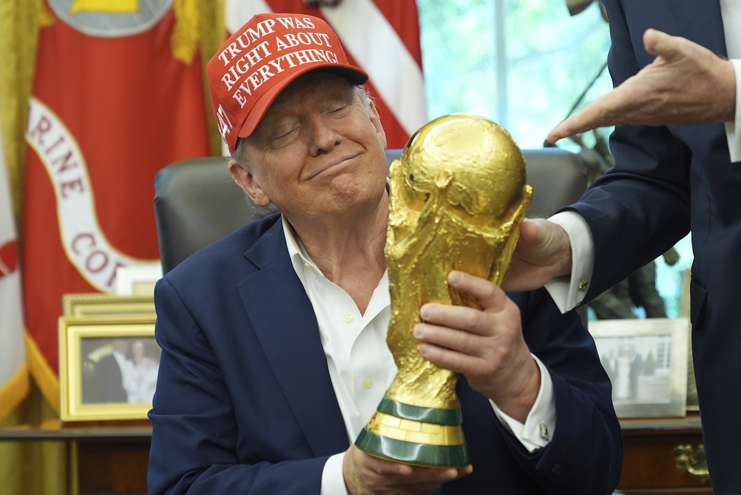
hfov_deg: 19.4
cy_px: 248
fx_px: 2163
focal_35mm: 105
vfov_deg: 13.1
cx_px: 370
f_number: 3.2
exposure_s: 1/320
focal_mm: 70
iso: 2000
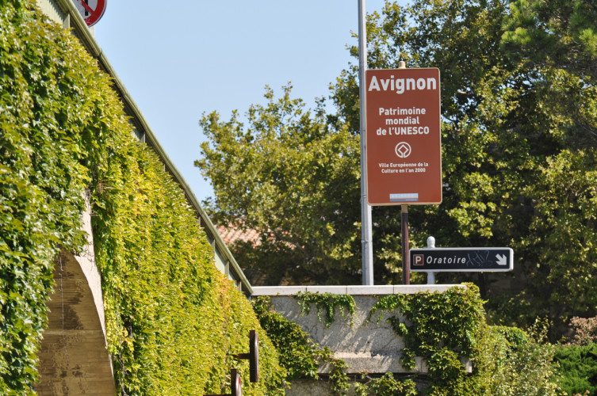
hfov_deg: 7.2
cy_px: 198
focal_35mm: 285
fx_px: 4720
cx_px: 298
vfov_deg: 4.8
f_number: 5.6
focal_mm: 190
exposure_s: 1/500
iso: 200
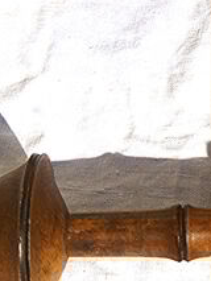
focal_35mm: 135
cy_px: -34
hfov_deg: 11.0
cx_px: 120
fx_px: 1096
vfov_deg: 14.3
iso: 80
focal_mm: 6.5
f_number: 11
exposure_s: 1/400
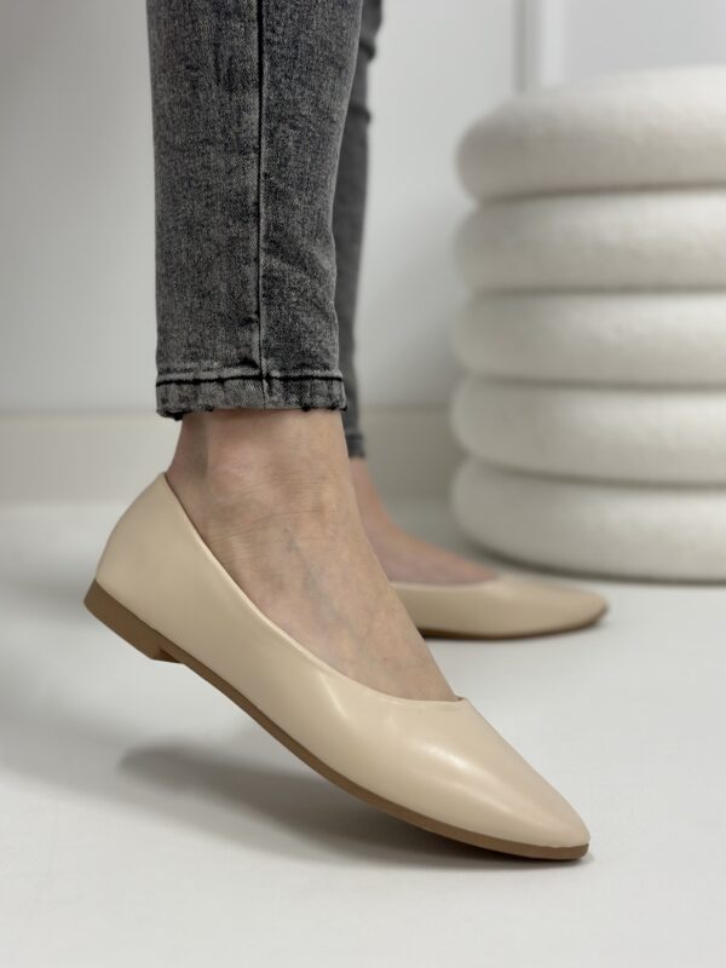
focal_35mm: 48
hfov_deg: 30.3
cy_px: 484
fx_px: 1342
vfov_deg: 39.7
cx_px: 363
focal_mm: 6.86
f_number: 1.78
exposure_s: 1/100
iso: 125
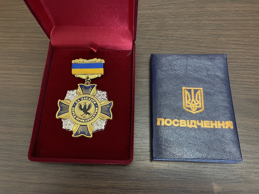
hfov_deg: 69.4
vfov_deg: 54.9
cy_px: 97
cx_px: 130
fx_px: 187
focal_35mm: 25
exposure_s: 1/33
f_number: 1.6
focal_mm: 5.1
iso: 640
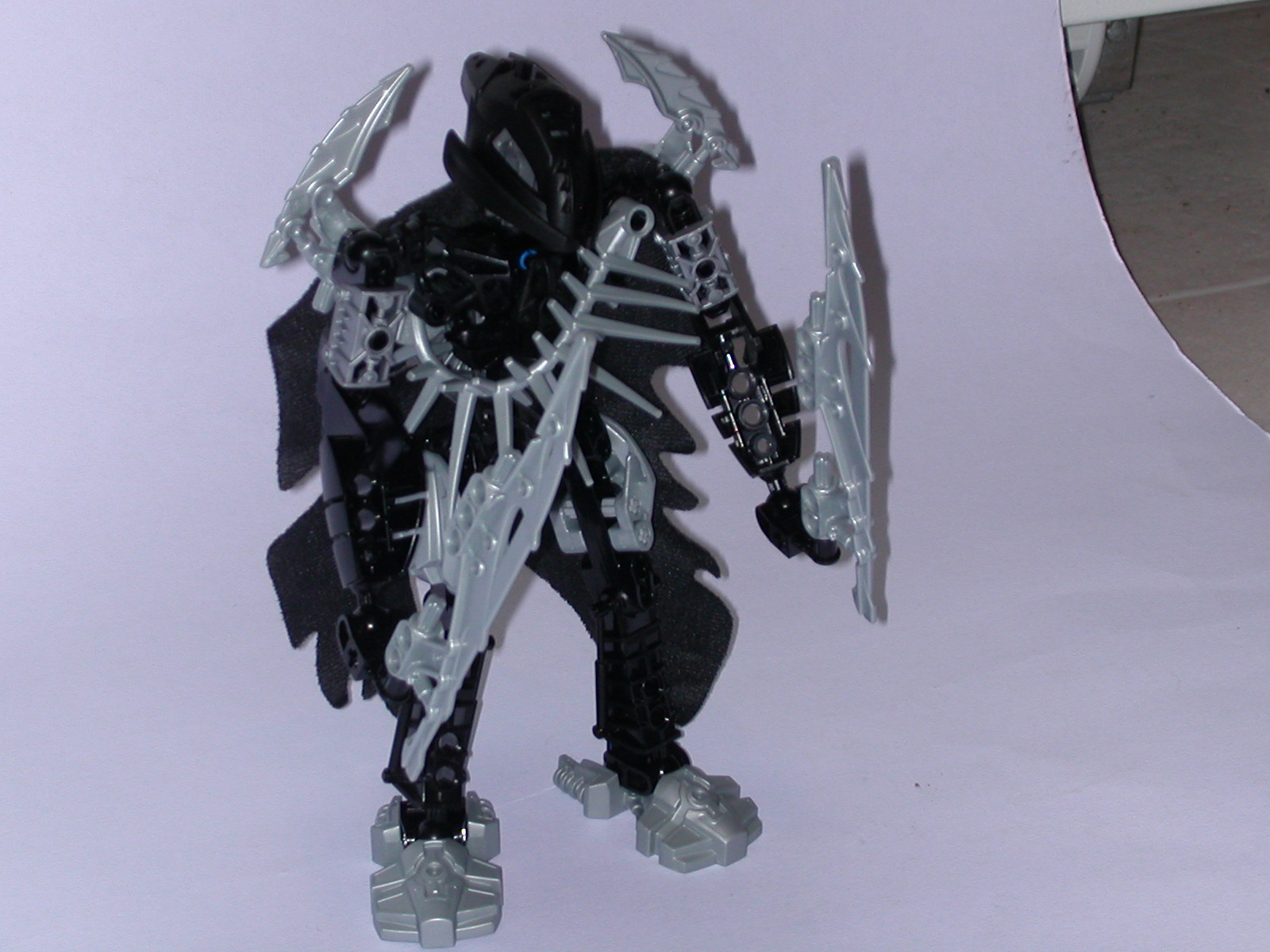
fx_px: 3375
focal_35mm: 92
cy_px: 476
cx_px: 635
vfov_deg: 16.1
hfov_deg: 21.3
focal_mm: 14
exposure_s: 1/59.9
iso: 100
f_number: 4.4
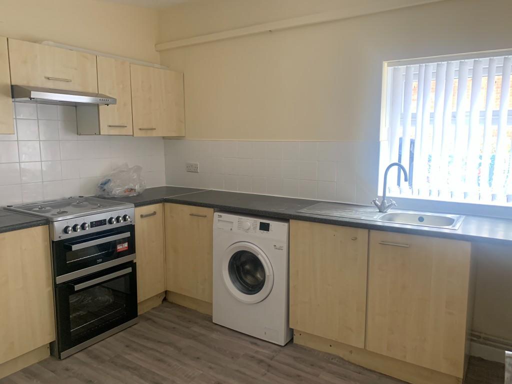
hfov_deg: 67.3
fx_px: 385
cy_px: 192
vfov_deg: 53.1
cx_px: 256
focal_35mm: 26
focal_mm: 4.25
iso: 250
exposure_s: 1/60
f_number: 1.8
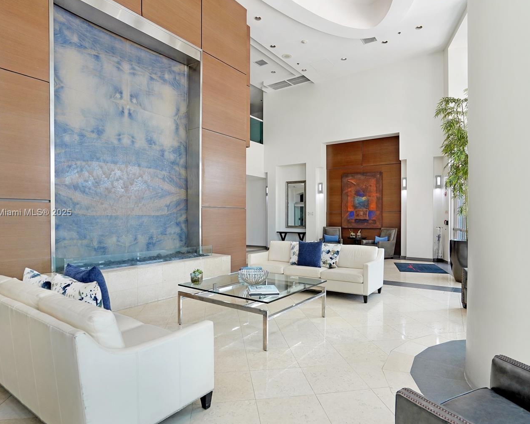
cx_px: 273
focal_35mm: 19
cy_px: 213
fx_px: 298
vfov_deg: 70.8
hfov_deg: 83.3
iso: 400
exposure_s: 1/160
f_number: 5
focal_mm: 16
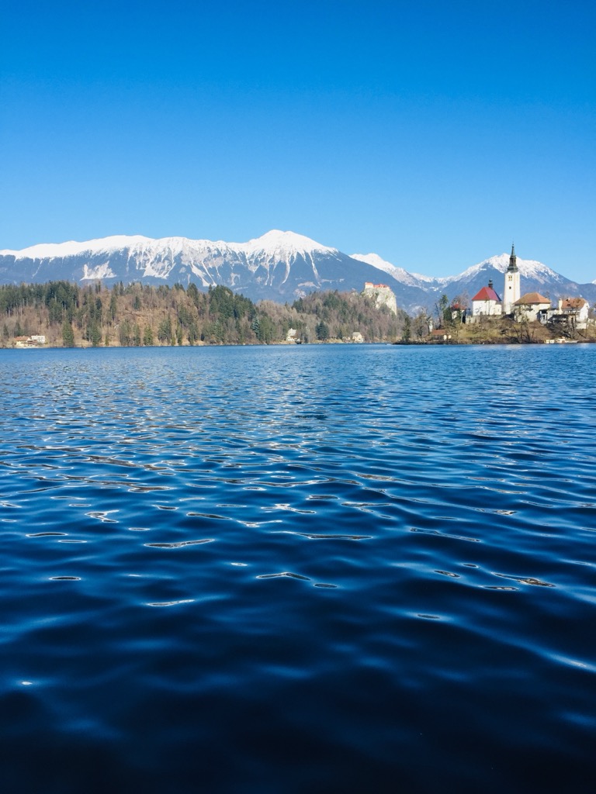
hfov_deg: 48.2
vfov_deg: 61.7
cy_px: 397
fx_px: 666
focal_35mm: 29
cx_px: 298
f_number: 2.2
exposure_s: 1/1464
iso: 32
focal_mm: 4.15
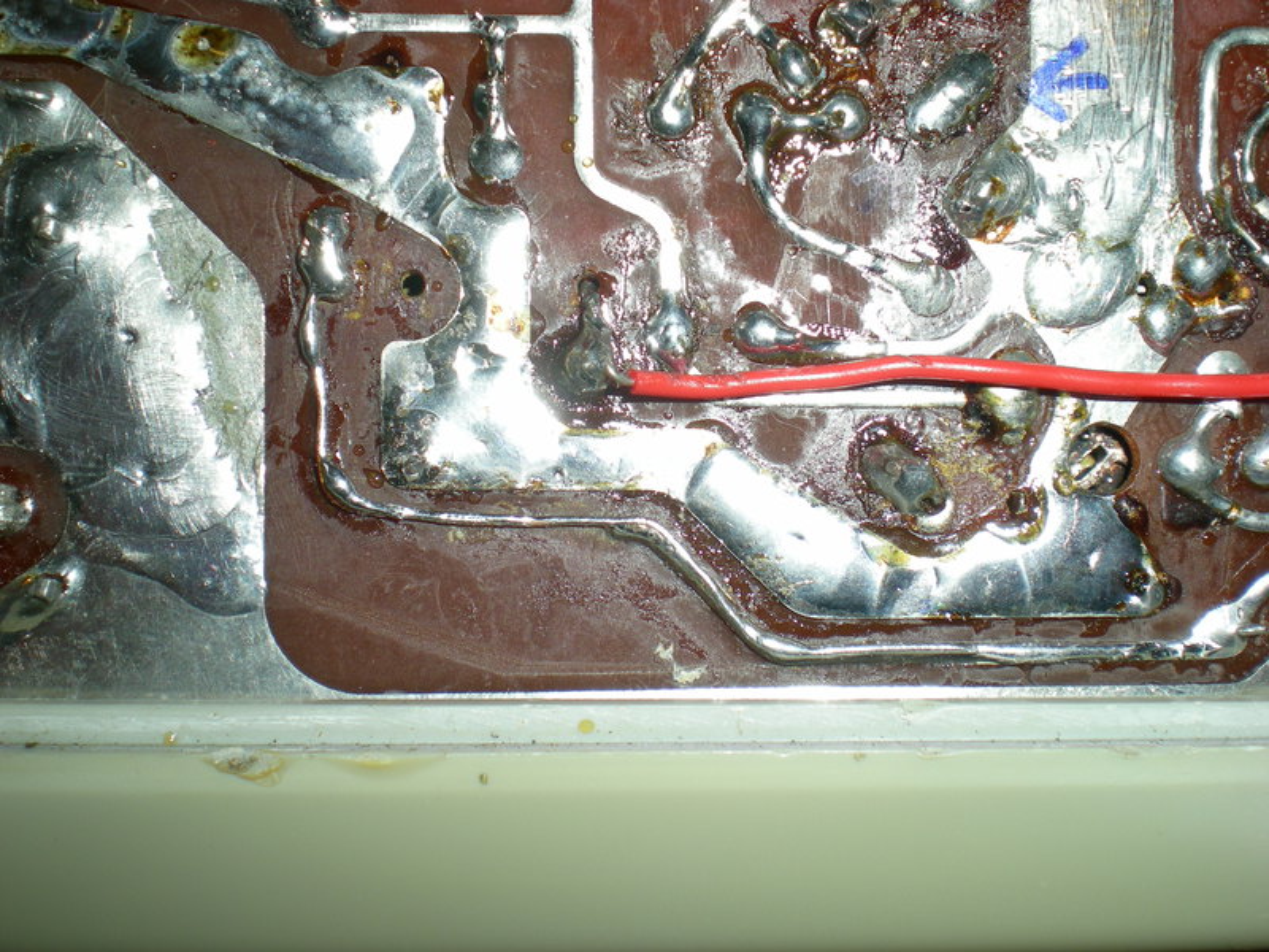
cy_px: 476
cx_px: 634
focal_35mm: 44
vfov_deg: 32.9
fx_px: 1613
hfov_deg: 42.9
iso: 50
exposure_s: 1/60
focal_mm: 7.4
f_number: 4.9
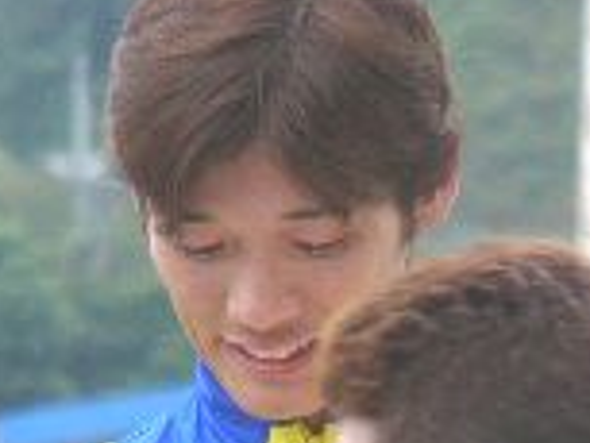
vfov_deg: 1.7
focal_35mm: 888
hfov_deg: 2.2
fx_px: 15147
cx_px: 528
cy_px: 690
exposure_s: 1/80
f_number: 2.8
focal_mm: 35.3
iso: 50
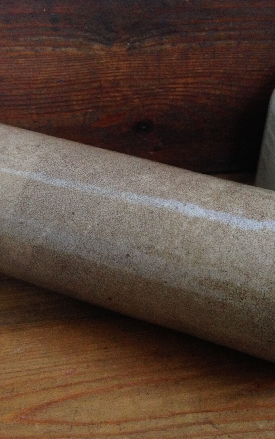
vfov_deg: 42.6
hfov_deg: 27.4
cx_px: 130
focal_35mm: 47
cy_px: 220
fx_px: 564
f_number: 2.4
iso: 250
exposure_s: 1/20
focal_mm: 4.12
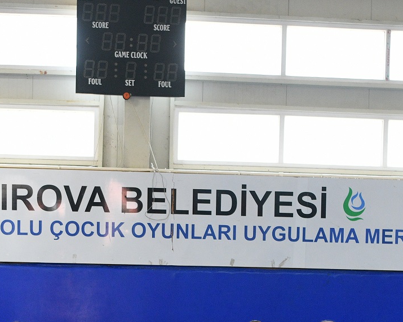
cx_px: 211
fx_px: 1252
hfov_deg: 18.3
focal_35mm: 105
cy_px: 406
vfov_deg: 14.1
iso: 1250
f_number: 3.2
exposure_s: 1/250
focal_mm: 32
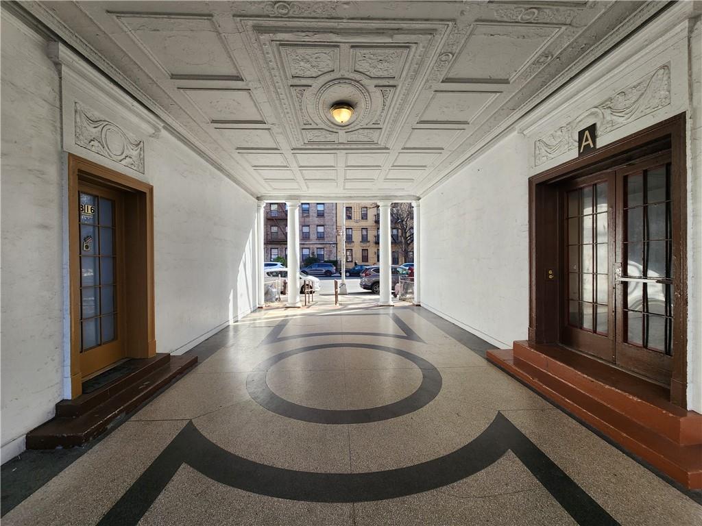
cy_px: 263
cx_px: 351
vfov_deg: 89.9
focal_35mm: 13
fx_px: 264
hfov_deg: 106.2
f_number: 2.2
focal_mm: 2.2
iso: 50
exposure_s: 1/233
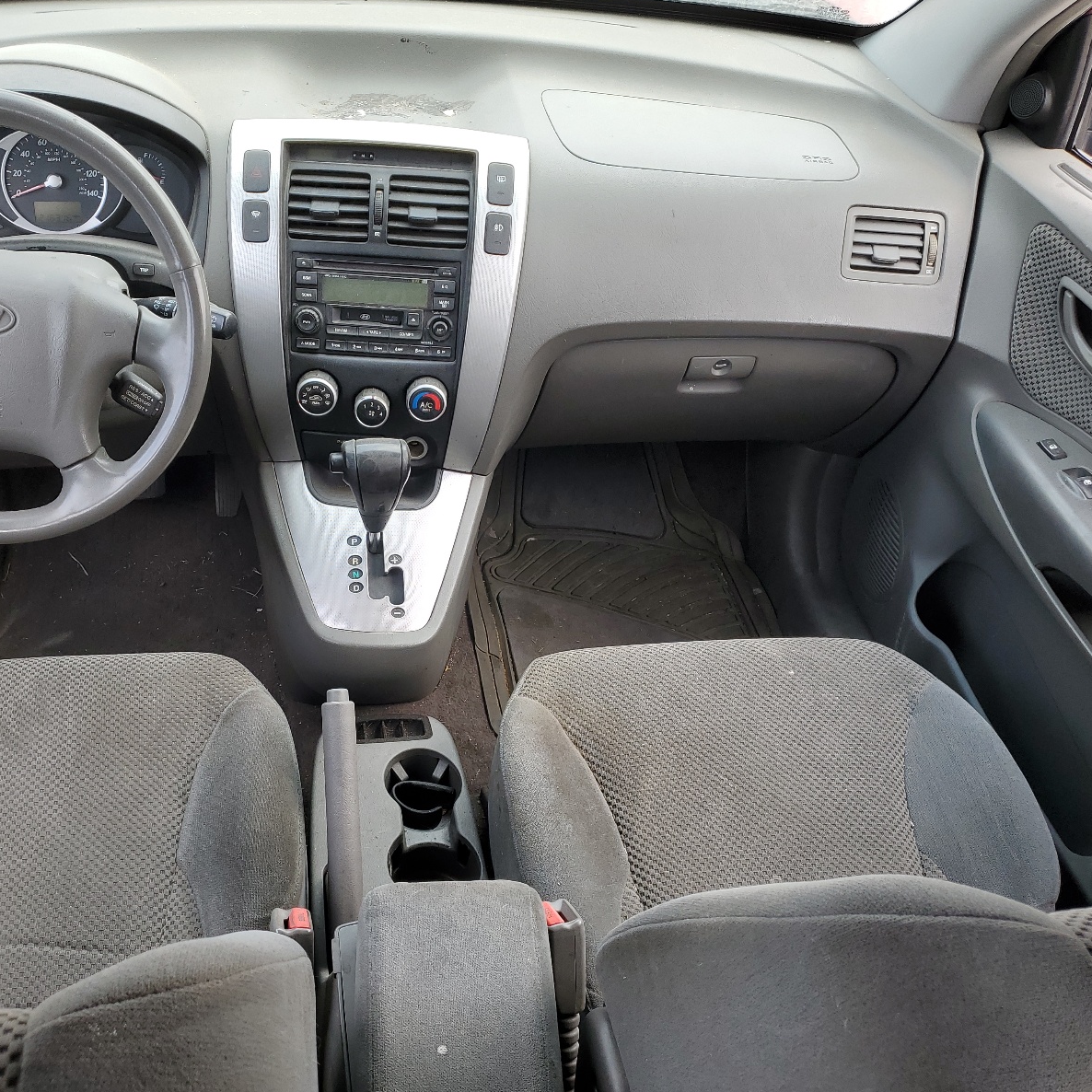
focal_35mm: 31
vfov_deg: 52.5
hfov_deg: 52.2
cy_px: 543
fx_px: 1106
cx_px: 436
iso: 50
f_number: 1.5
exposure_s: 1/263
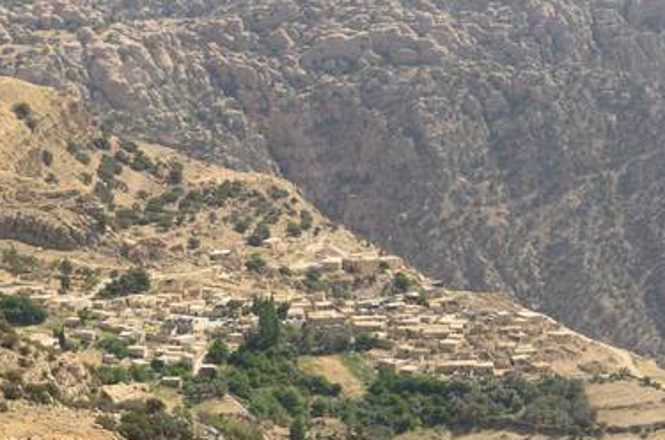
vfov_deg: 8.1
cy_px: 97
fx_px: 3095
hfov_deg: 12.3
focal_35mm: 168
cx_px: 369
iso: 125
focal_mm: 60
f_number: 6.3
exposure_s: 1/200
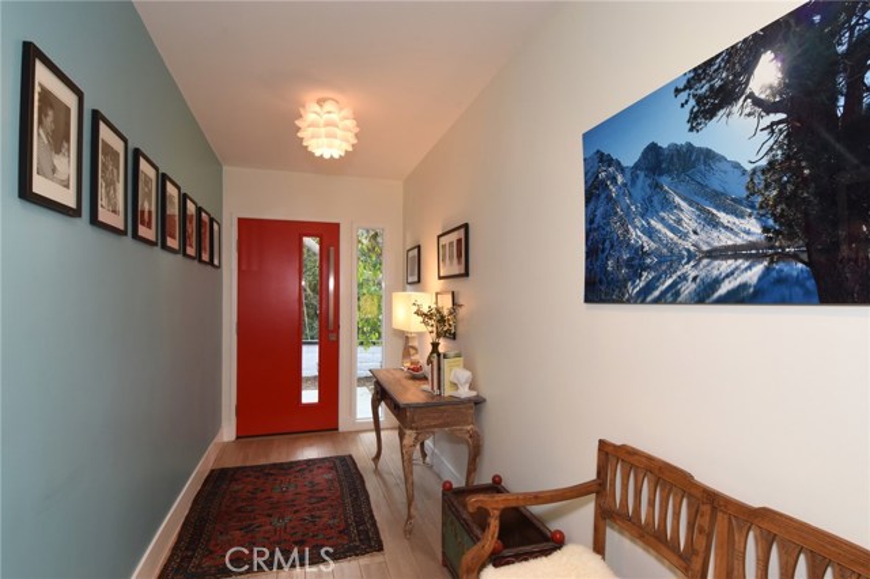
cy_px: 290
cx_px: 435
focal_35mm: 18
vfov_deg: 67.3
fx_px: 435
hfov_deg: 90.0
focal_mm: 12
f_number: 13
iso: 320
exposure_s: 1/6
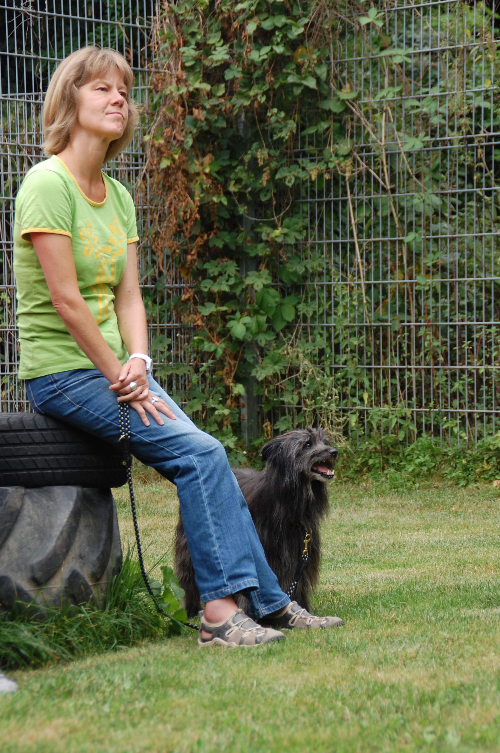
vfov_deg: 18.2
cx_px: 250
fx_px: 2348
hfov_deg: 12.2
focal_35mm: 112
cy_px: 376
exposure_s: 1/320
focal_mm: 75
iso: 400
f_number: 5.6
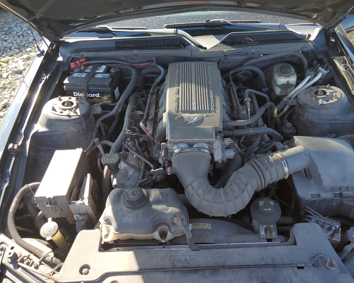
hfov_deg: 62.1
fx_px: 293
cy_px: 146
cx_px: 190
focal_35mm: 28
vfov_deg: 51.5
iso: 50
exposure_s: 1/370
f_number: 1.5
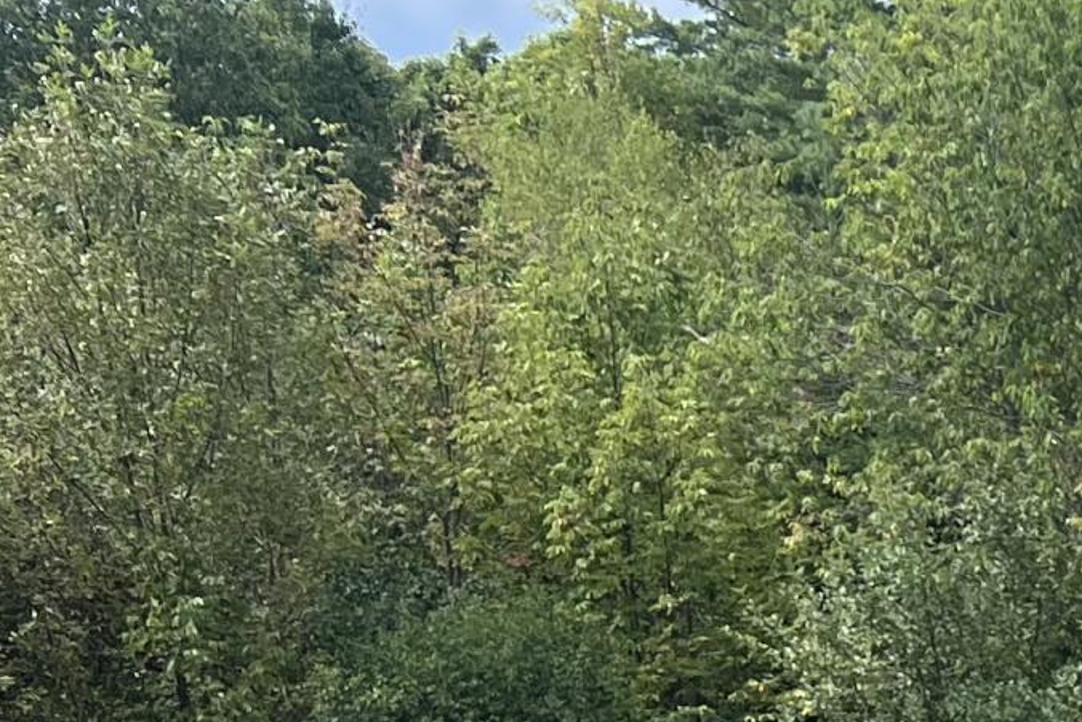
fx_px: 3607
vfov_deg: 10.4
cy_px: 1478
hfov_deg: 14.9
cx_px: 1940
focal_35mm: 120
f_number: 1.5
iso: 50
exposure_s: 1/1838
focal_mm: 5.7
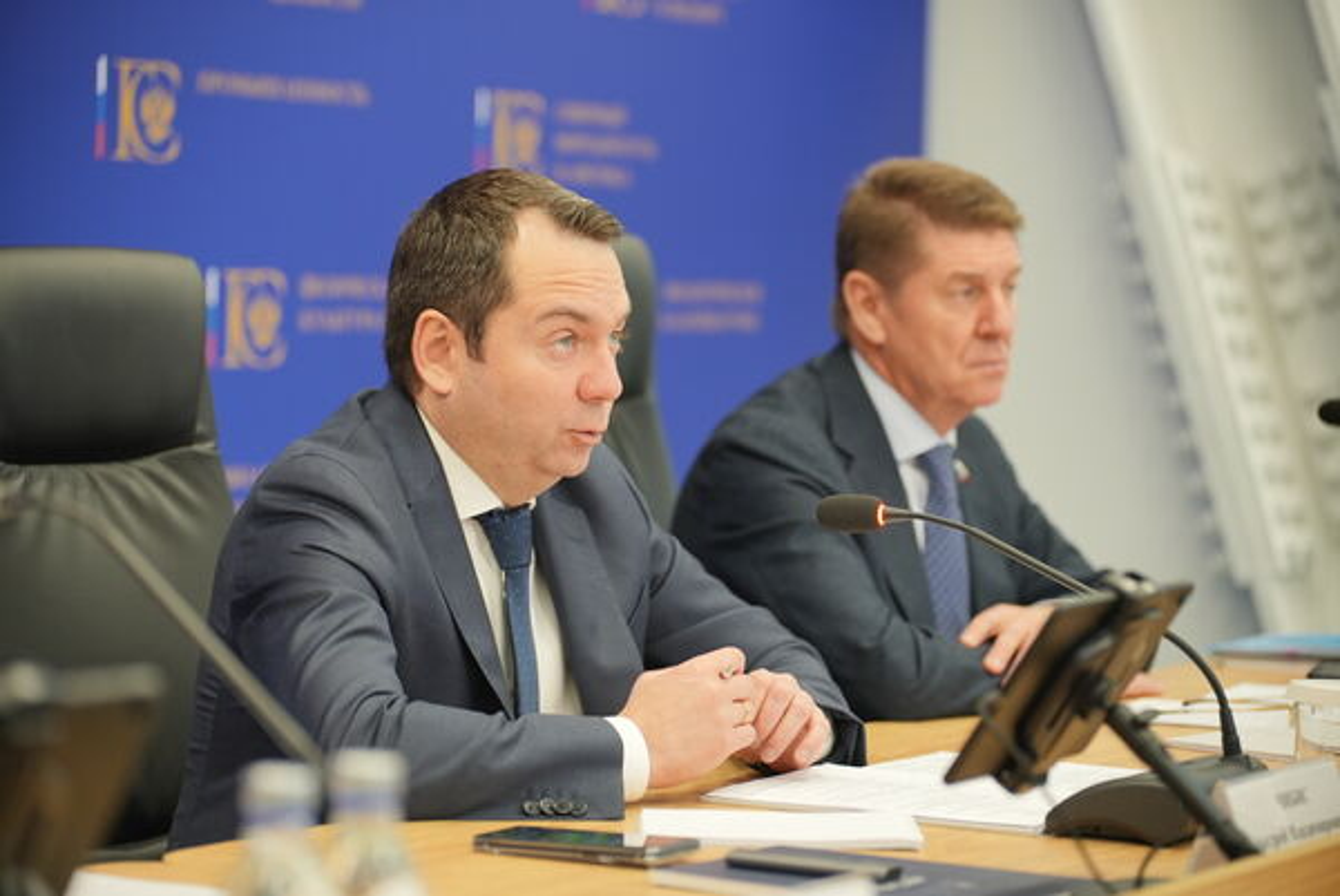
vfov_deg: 13.4
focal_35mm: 102
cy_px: 448
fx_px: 3799
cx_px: 670
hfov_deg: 20.0
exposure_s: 1/50
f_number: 2.8
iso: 500
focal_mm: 102
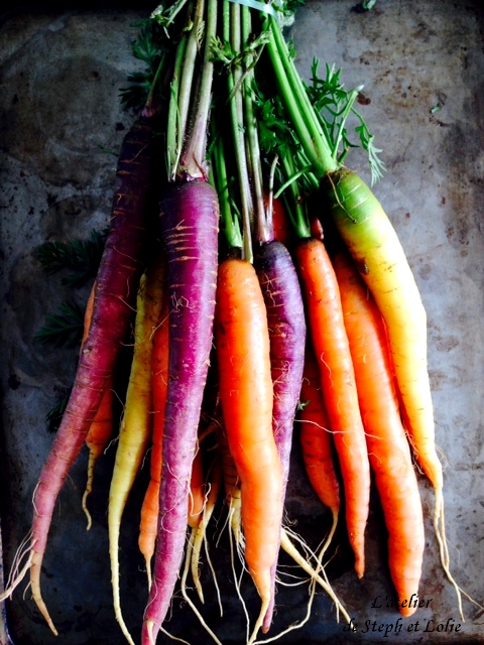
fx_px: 615
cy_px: 322
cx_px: 242
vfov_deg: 55.4
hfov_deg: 42.9
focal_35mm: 33
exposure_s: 1/30
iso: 50
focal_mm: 4.12
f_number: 2.4
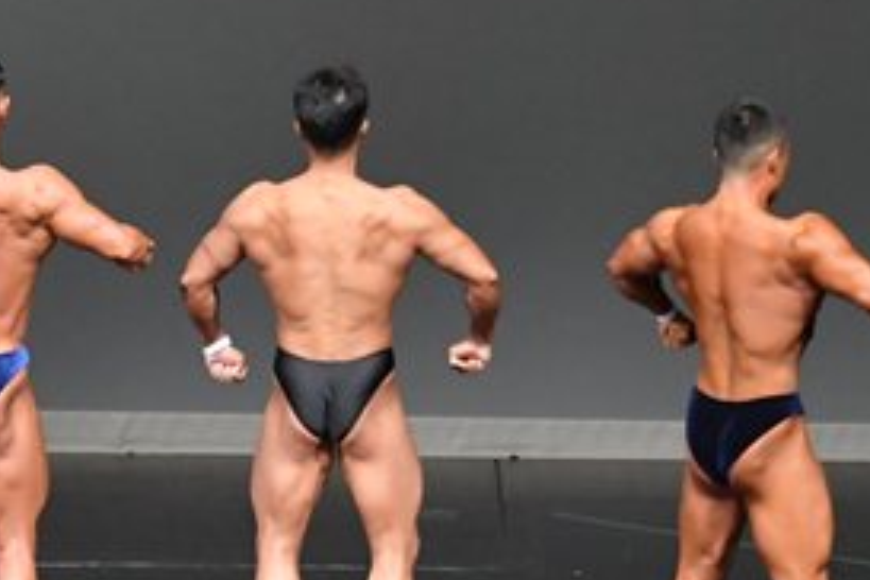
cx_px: -107
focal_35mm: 446
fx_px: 10777
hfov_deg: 4.6
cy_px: 315
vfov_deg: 3.1
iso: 5000
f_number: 5.6
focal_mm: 105
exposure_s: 1/400
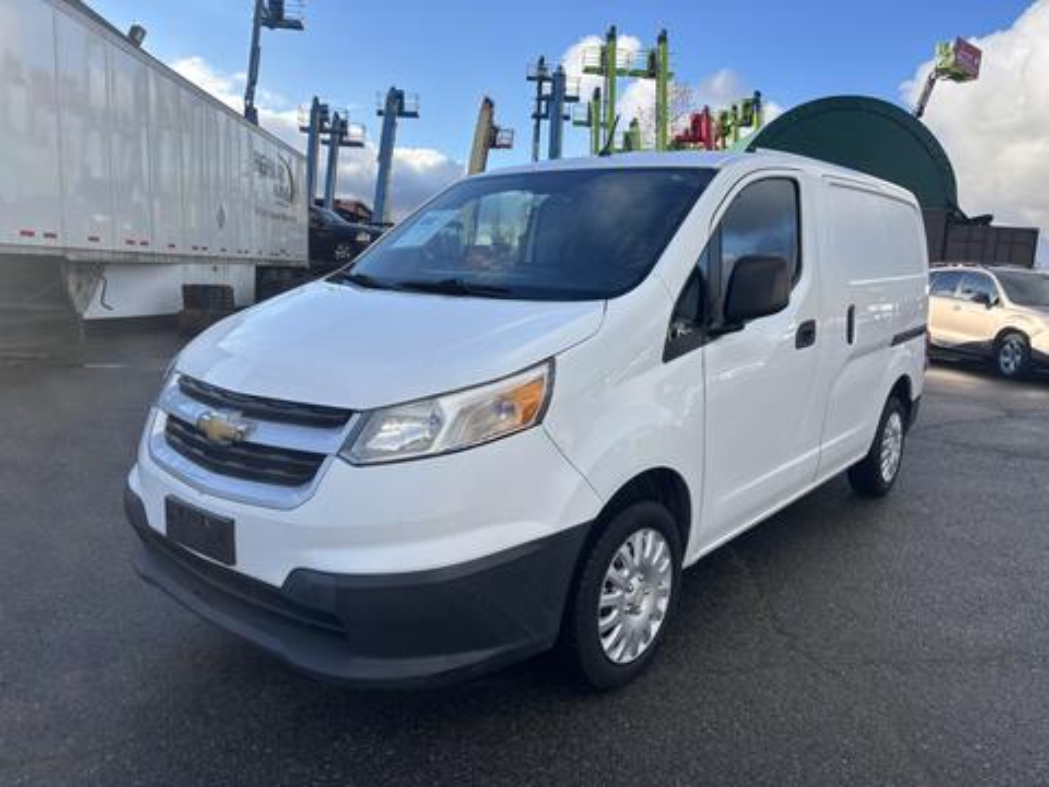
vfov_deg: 53.1
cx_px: 524
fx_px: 788
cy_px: 394
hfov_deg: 67.3
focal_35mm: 26
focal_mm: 5.96
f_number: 1.6
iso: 50
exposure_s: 1/2151
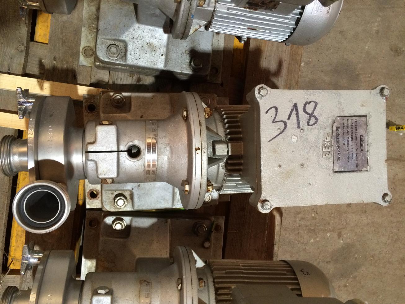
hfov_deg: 61.7
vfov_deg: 48.2
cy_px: 152
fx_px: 339
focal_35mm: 29
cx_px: 202
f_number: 2.2
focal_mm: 4.15
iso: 200
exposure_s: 1/33
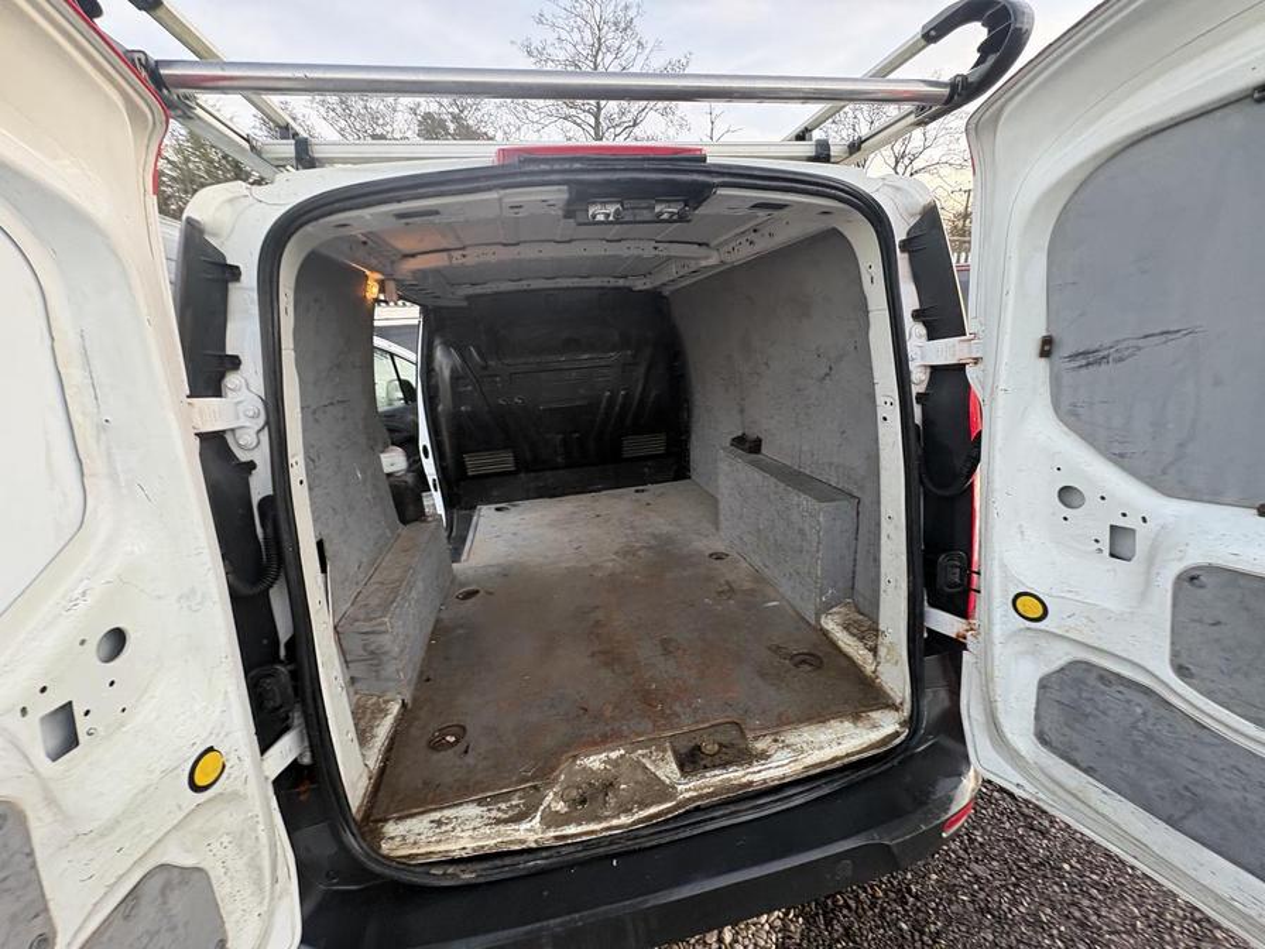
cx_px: 632
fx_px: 512
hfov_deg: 102.1
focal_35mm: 14
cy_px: 474
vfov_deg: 85.7
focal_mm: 2.22
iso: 250
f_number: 2.2
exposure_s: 1/61
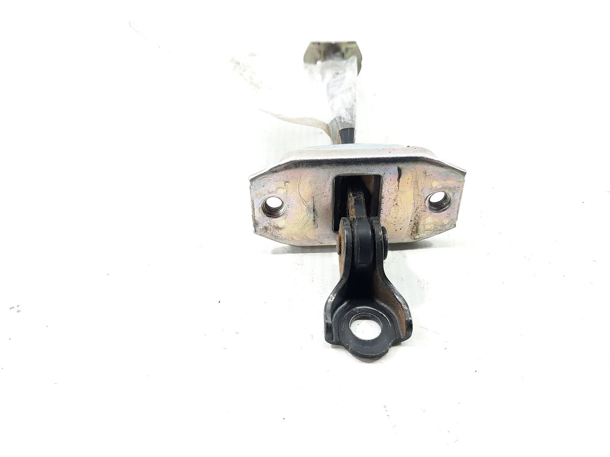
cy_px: 228
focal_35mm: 25
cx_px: 305
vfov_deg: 54.9
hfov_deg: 69.4
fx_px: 441
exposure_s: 1/50
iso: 80
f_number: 2
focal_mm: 4.6
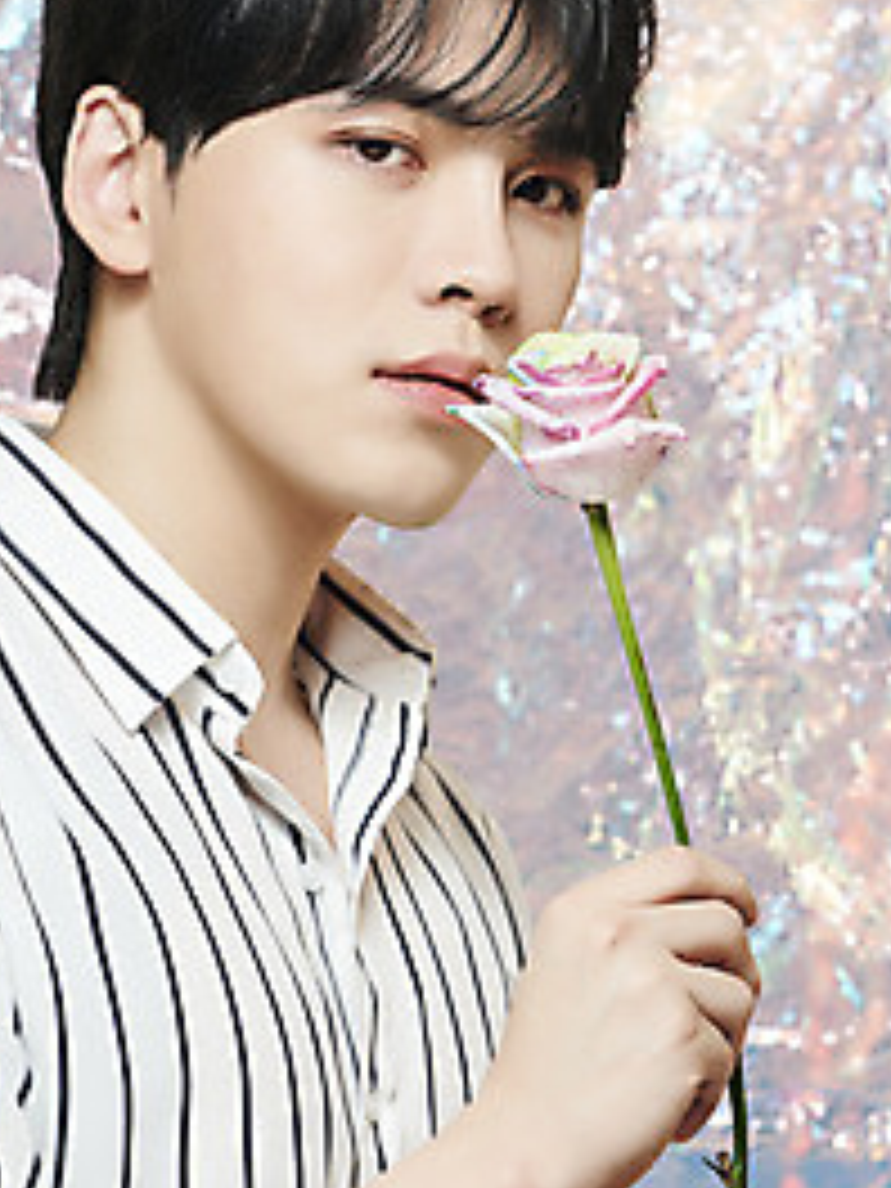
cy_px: 513
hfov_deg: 7.5
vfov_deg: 10.0
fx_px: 6761
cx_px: 389
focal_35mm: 197
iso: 64
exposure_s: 1/125
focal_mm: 135
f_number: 5.6
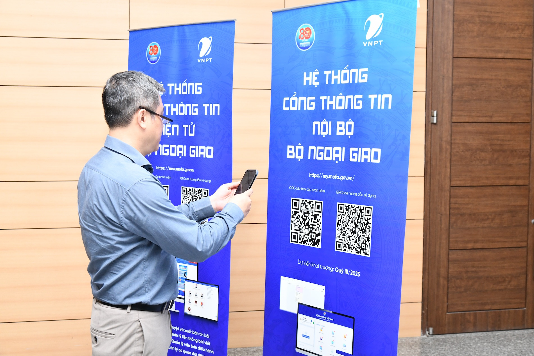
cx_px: 267
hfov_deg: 39.6
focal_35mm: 50
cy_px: 178
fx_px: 742
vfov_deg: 27.0
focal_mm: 50
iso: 3200
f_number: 6.3
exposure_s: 1/200
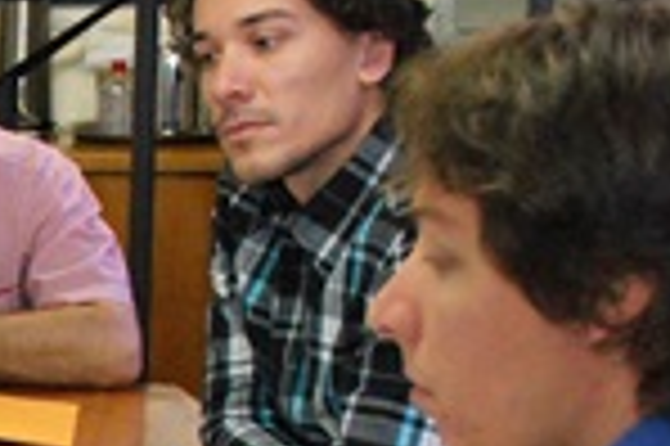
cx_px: -657
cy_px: 563
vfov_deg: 8.7
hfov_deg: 11.9
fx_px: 2882
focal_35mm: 155
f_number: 5.6
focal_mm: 24
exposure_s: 1/100
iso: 1600
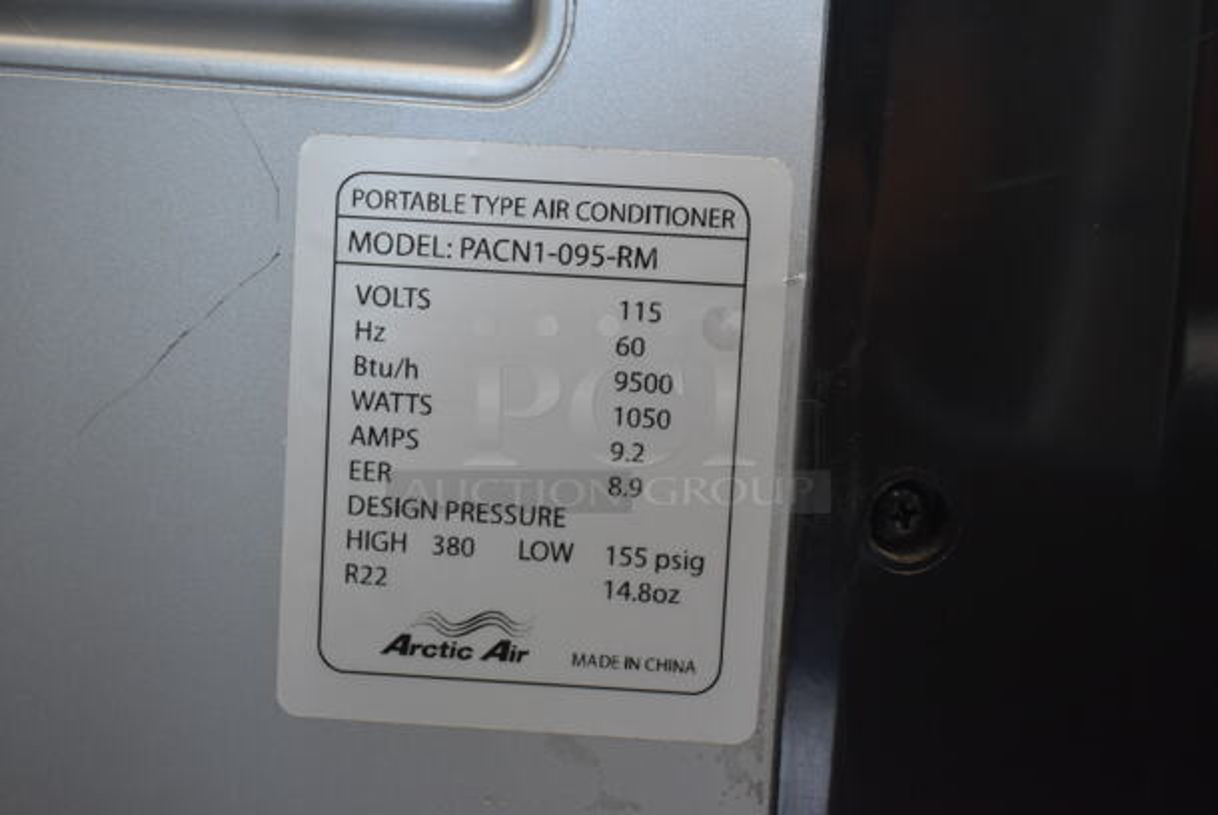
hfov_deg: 42.3
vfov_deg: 29.0
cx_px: 609
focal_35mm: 46
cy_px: 408
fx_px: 1575
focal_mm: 31
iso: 1250
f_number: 4.2
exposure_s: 1/60
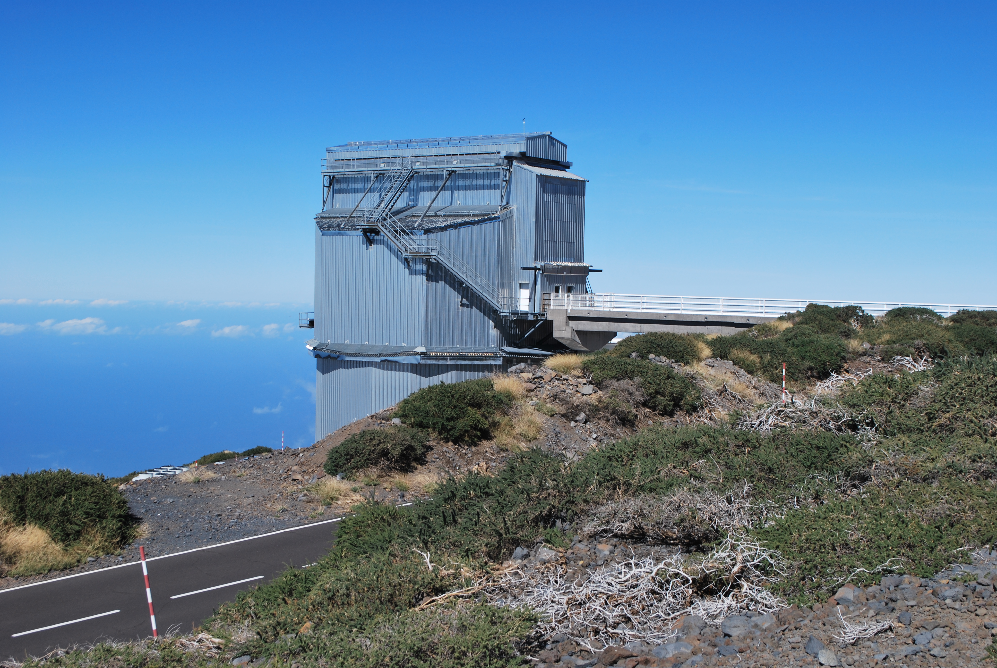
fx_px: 1331
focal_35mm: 48
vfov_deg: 28.2
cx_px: 498
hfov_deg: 41.1
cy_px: 334
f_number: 9
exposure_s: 1/320
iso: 100
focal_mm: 32
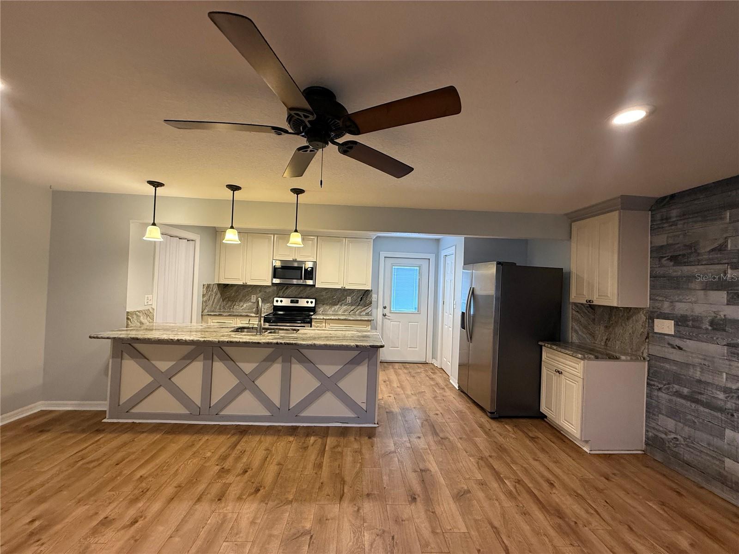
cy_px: 277
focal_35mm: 14
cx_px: 370
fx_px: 299
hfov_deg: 102.1
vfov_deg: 85.7
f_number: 2.2
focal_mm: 2.22
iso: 250
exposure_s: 1/60
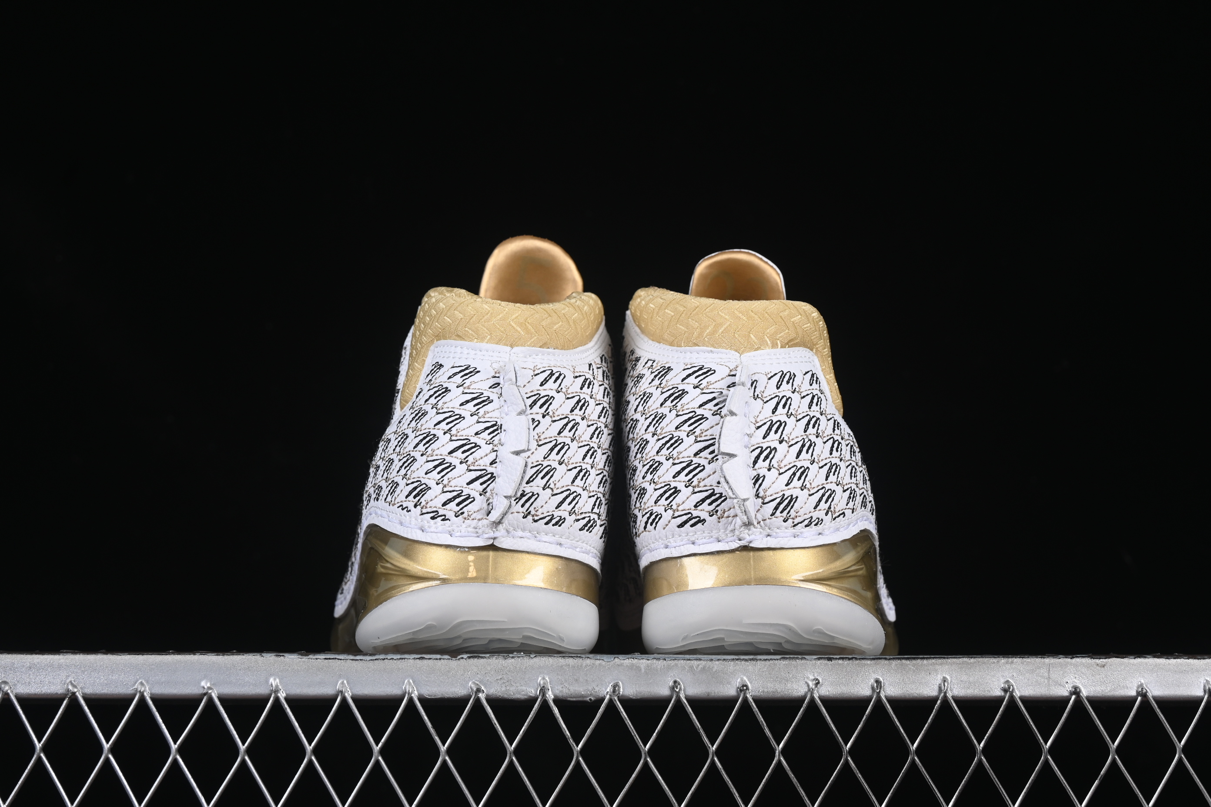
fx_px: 2523
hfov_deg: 27.0
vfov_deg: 18.2
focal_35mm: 75
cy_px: 404
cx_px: 606
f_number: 8
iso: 160
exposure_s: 1/80
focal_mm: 50
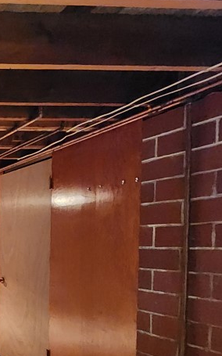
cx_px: -171
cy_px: 253
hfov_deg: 22.9
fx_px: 300
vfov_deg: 59.0
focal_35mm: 31
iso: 2000
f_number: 2.2
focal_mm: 2.2
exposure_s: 1/24
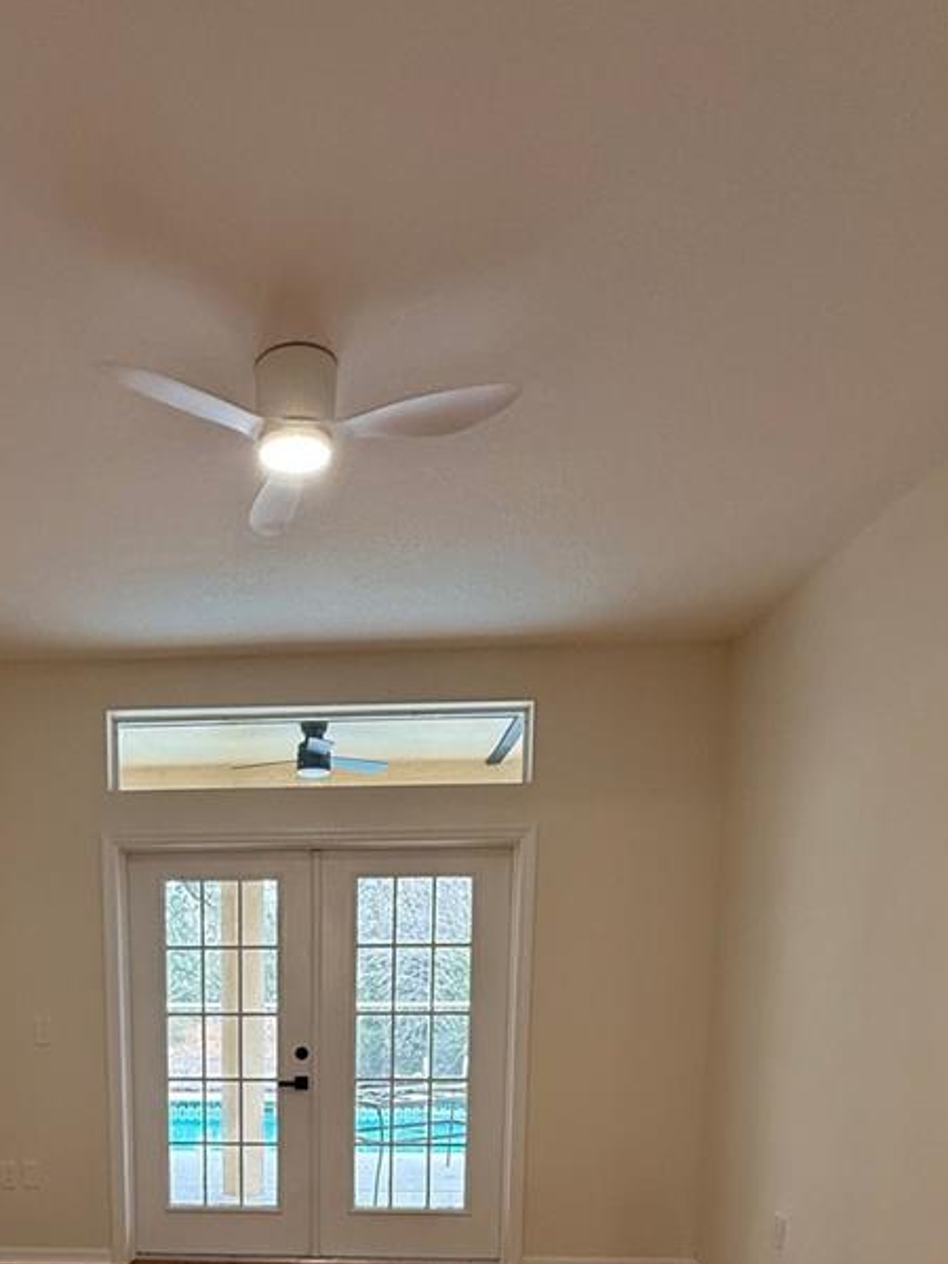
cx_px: 257
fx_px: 1022
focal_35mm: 28
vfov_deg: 55.0
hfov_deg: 48.2
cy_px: 1142
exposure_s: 1/120
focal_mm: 2.22
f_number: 2.2
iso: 160
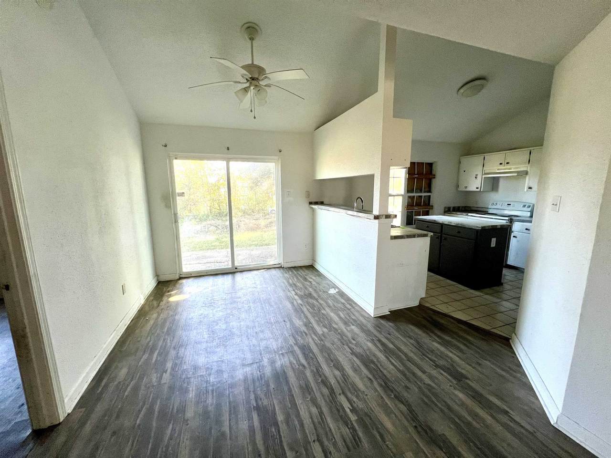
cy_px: 229
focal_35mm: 13
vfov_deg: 89.9
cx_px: 306
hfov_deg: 106.2
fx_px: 229
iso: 125
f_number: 1.8
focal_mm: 1.57
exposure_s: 1/99
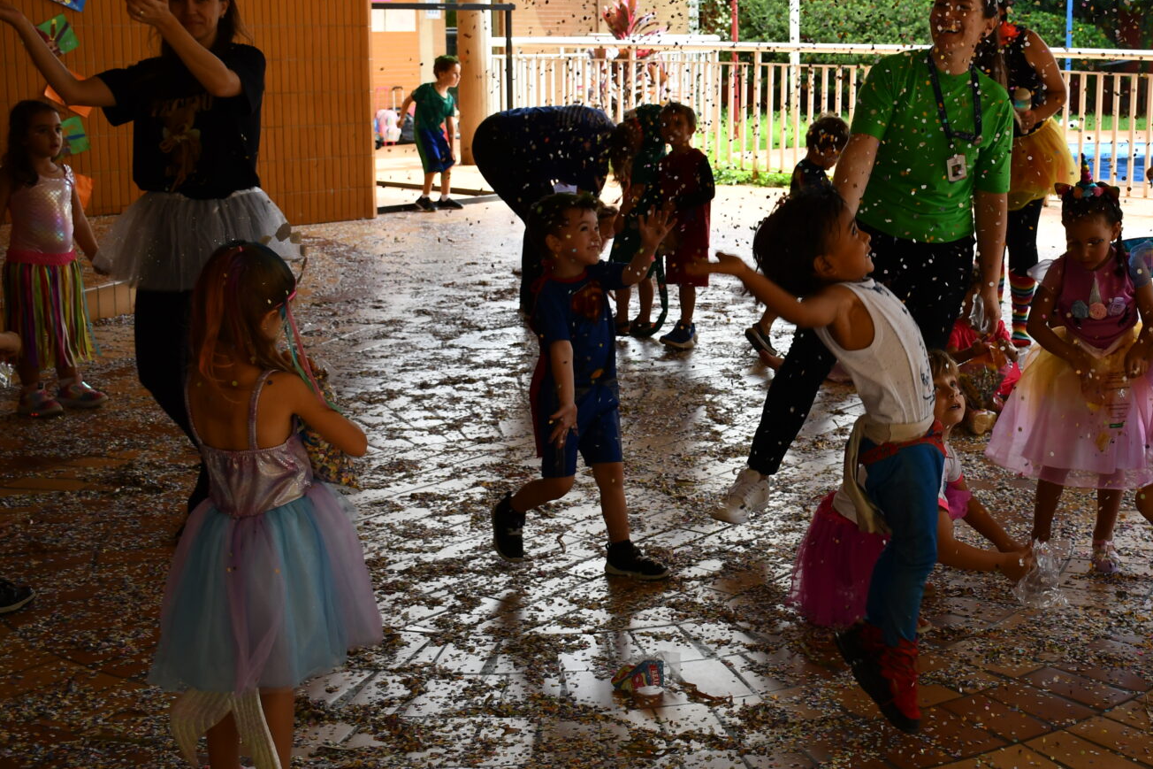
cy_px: 238
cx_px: 835
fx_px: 1697
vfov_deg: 25.3
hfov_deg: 36.8
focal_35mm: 53
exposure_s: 1/250
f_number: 5.6
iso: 400
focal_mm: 24
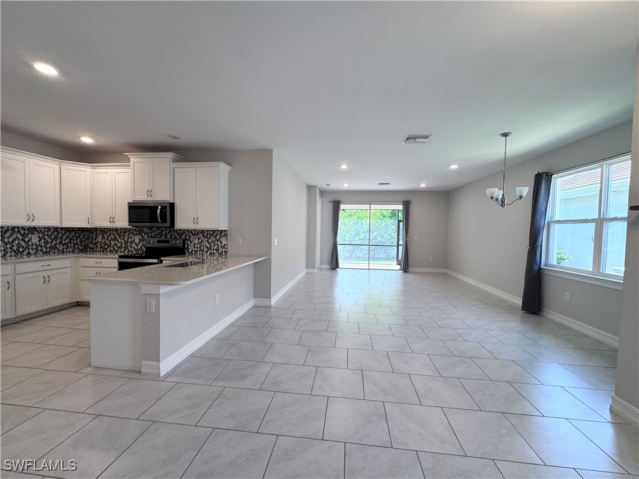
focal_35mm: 14
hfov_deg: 102.1
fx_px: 258
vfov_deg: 85.7
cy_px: 240
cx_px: 320
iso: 100
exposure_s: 1/120
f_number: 2.2
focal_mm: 2.22
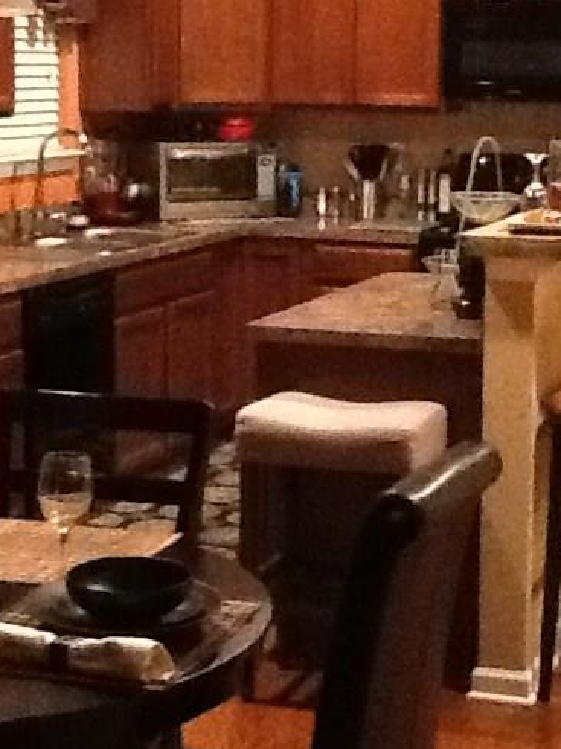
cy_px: 328
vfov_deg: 22.8
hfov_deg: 17.1
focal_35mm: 86
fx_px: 1859
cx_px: 331
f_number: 2.4
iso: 640
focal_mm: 2.03
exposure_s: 1/15
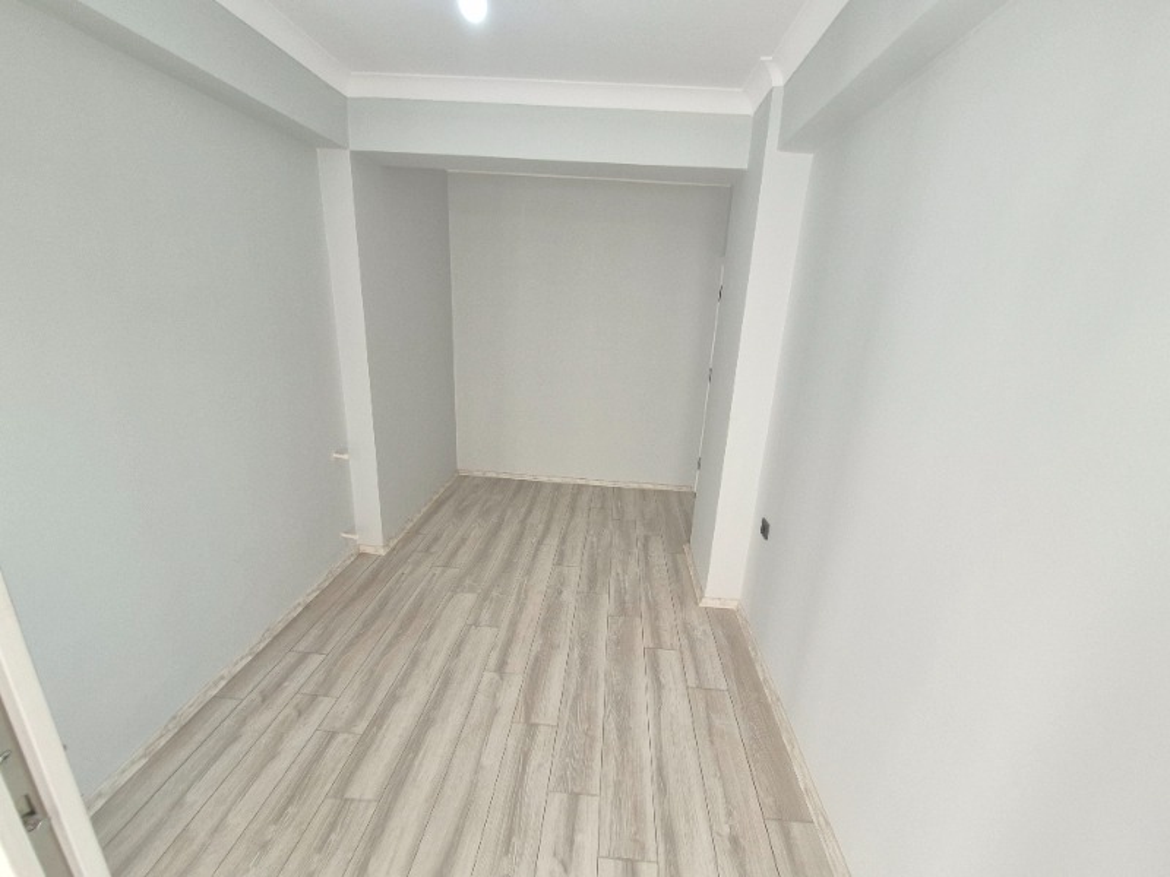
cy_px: 438
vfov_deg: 89.9
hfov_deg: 106.2
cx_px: 585
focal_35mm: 13
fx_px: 439
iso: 64
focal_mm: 1.74
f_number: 2.2
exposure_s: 1/50
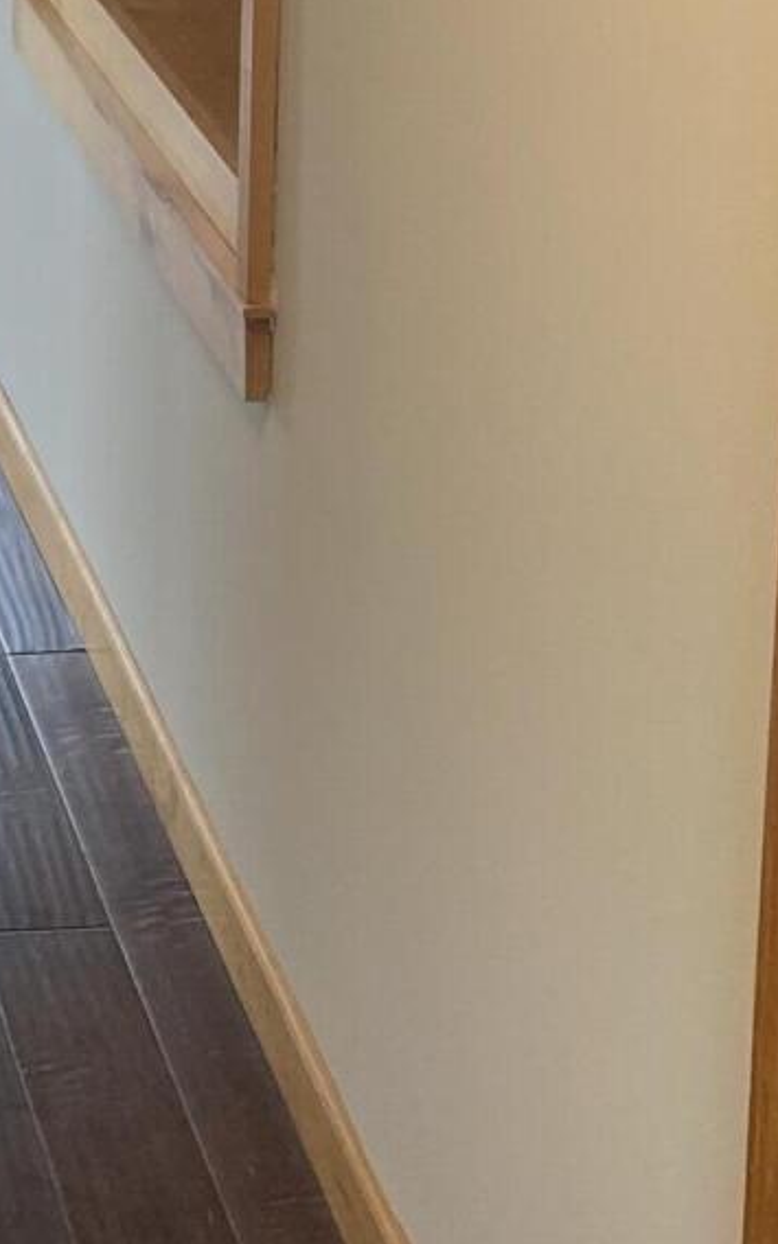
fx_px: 3291
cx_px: -410
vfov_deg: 20.0
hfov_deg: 12.7
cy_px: -278
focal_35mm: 97
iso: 64
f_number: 1.8
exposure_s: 1/60
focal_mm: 4.25
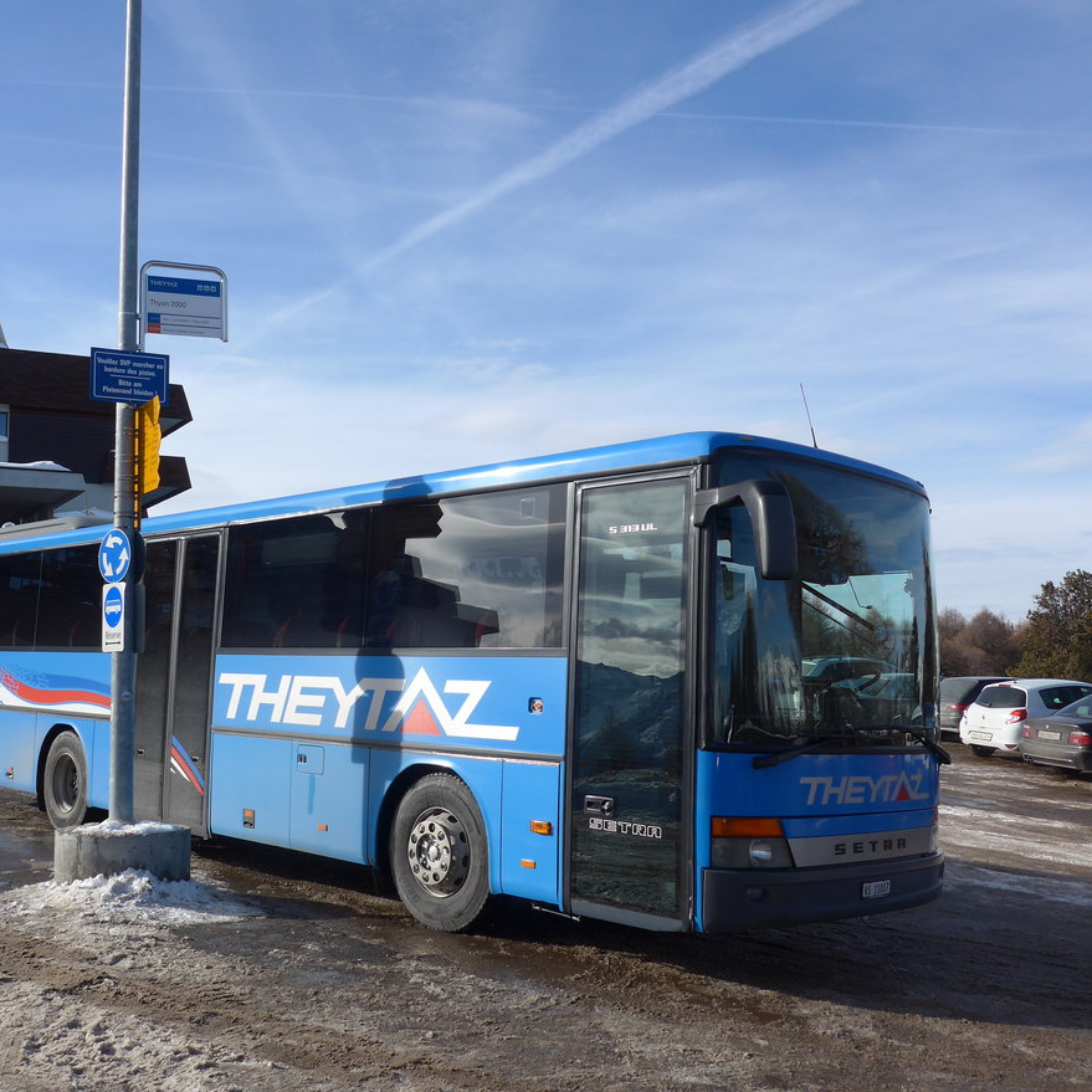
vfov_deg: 47.2
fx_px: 1249
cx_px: 374
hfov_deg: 46.6
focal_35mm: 35
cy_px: 552
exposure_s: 1/1600
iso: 80
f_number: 2.8
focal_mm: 6
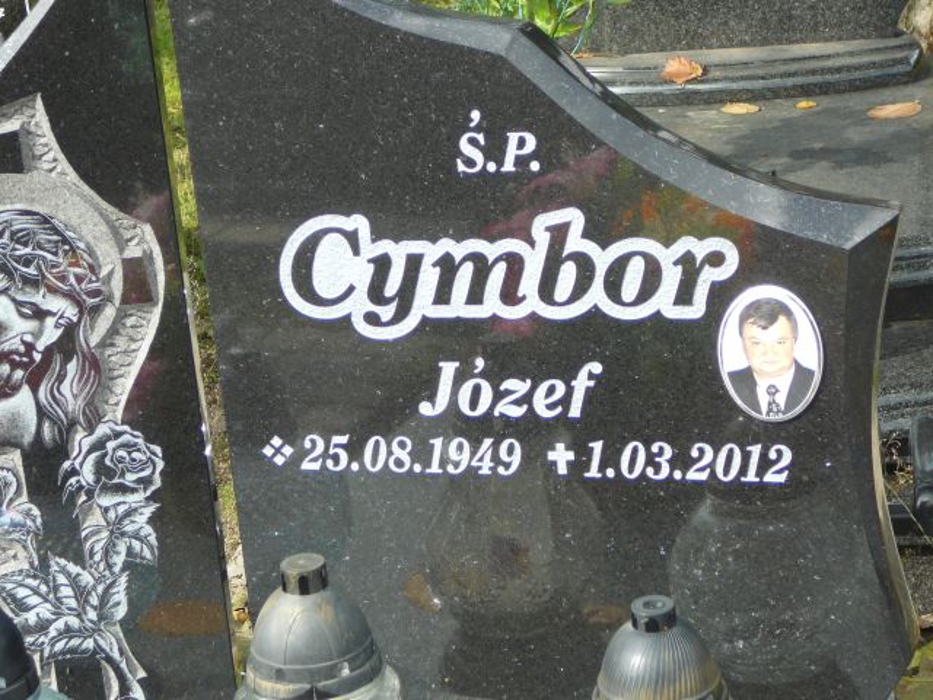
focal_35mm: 82
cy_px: 350
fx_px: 2210
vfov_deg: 18.0
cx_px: 466
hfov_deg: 23.8
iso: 80
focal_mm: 12.2
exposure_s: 1/160
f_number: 3.8
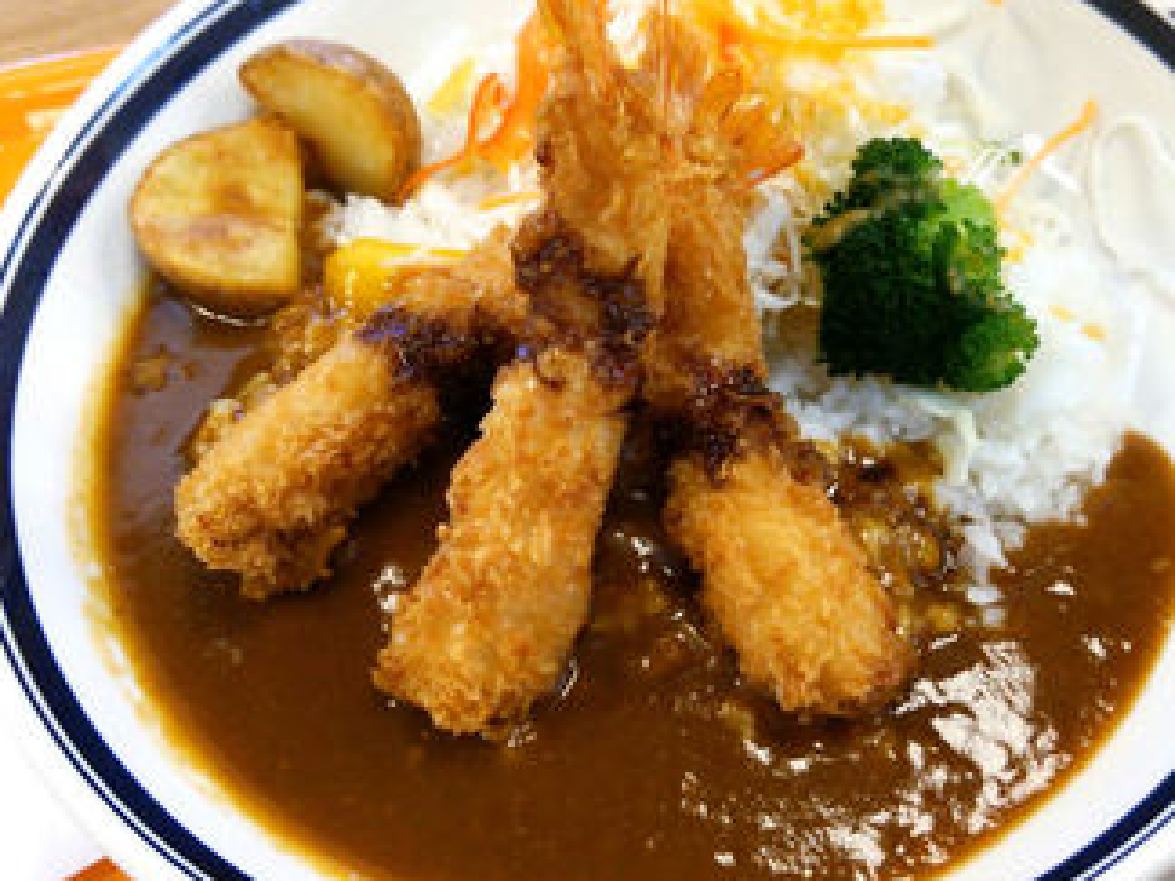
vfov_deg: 38.7
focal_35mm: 37
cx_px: 682
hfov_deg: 49.9
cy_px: 413
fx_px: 1256
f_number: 1.94
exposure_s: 1/29
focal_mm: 4.06
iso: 160
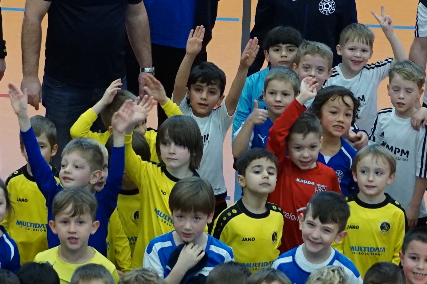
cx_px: 64
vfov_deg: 9.7
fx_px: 1672
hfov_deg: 14.4
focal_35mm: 141
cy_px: 202
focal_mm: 30
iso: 1250
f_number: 4
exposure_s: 1/160
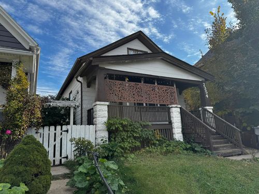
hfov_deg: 71.6
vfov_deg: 56.8
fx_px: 180
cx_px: 130
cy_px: 97
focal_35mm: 24
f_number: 1.78
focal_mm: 6.76
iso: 80
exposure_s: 1/3247
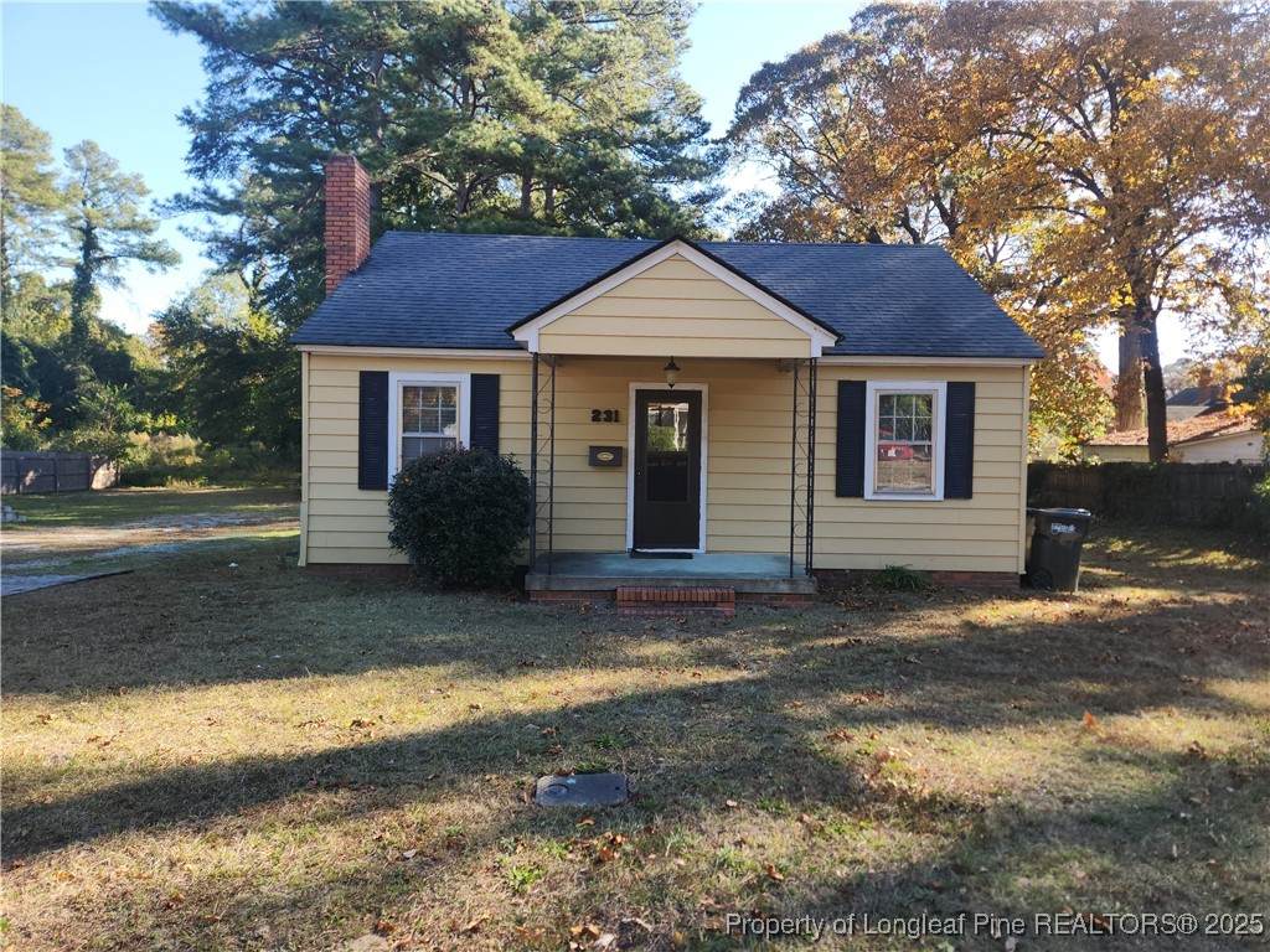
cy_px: 476
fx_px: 844
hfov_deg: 73.9
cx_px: 635
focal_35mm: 23
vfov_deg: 58.9
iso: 20
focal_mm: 5.4
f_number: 1.8
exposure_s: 1/318
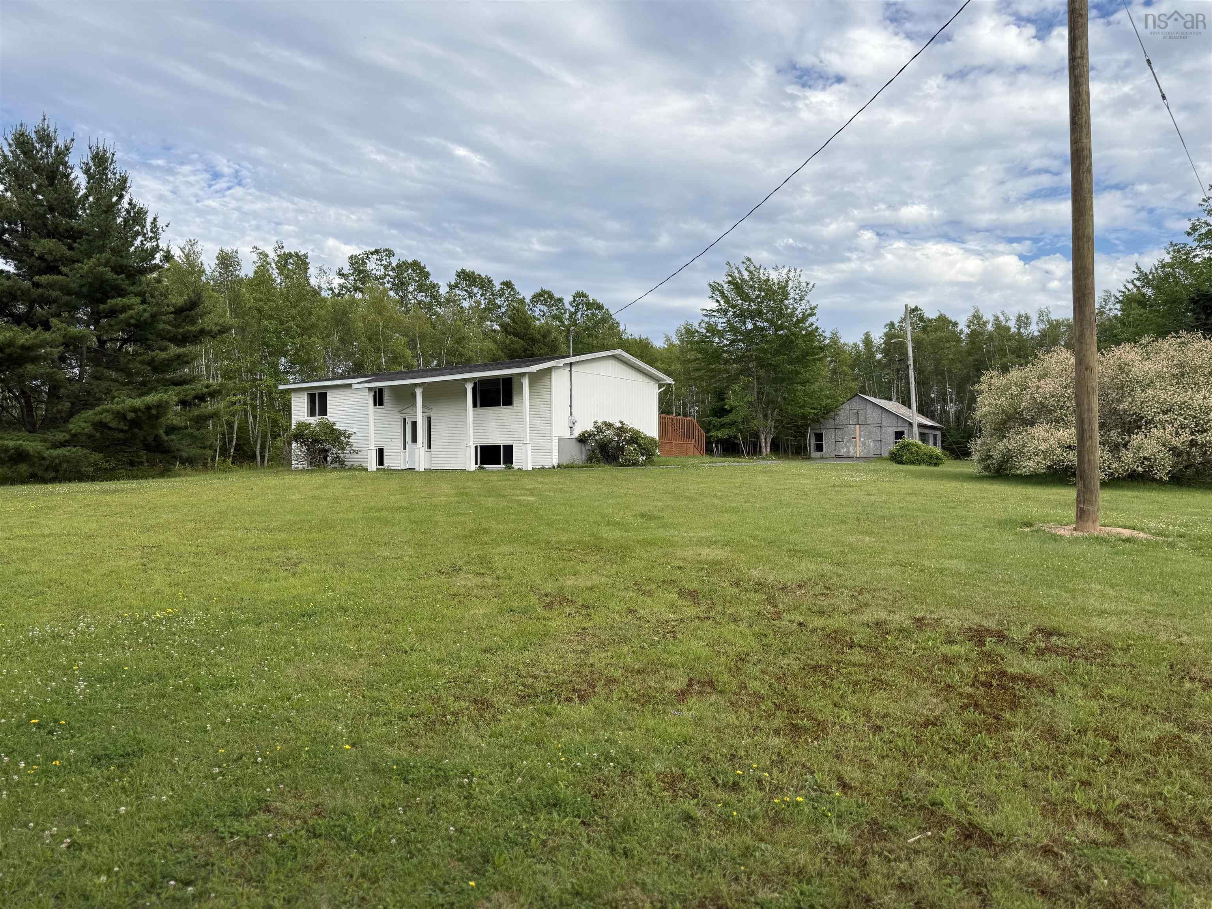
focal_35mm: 24
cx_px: 606
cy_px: 454
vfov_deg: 56.8
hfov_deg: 71.6
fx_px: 840
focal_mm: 6.76
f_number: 1.78
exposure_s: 1/2907
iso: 80
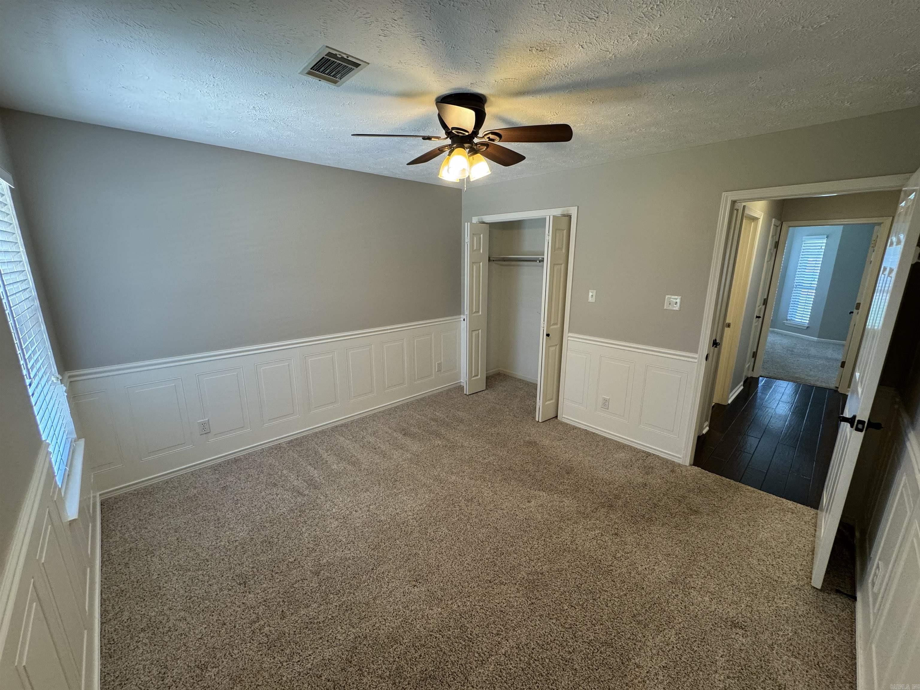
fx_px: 372
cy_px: 345
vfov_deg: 85.7
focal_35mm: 14
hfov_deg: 102.1
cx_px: 460
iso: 160
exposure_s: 1/60
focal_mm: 2.22
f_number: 2.2
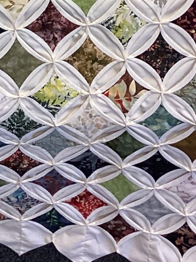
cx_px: -110
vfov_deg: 13.5
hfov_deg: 10.8
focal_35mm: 132
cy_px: -199
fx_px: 996
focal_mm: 3.3
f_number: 2.4
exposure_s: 1/60
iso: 80
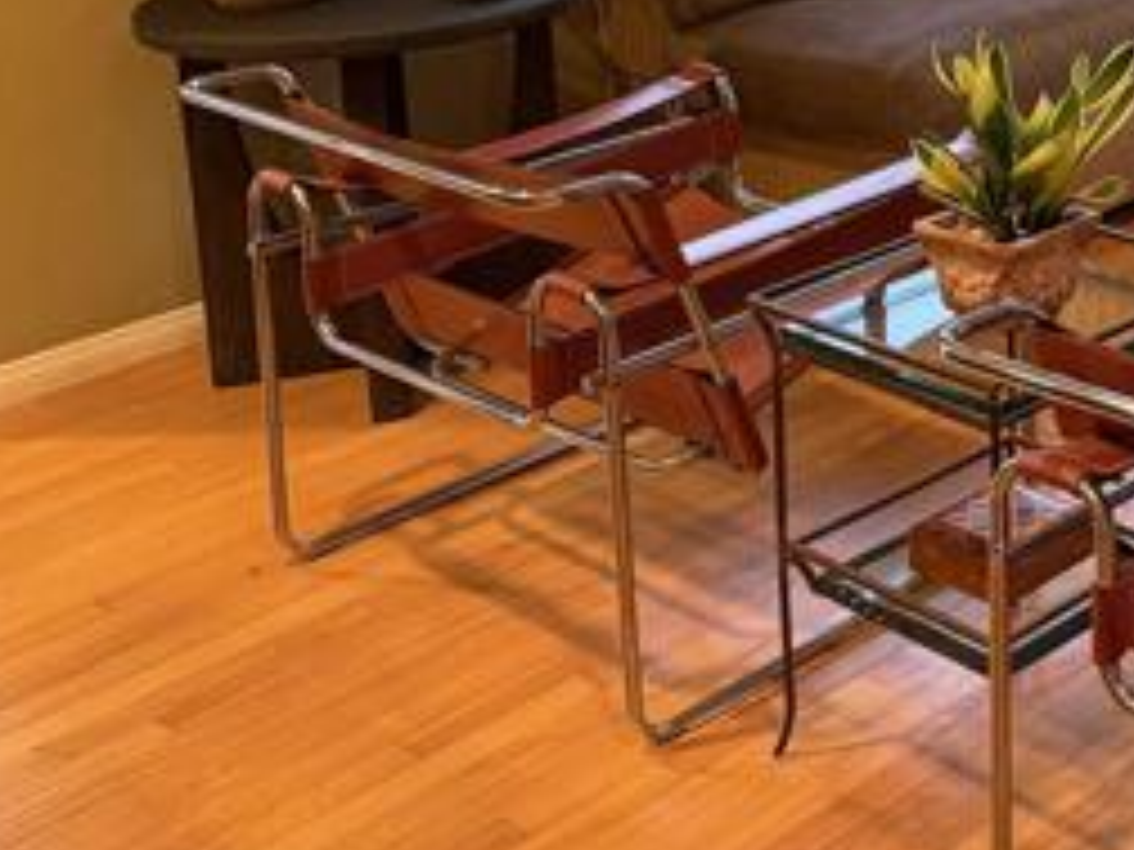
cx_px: 1390
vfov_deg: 22.5
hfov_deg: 27.5
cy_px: -117
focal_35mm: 61
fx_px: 1998
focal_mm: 6.76
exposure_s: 1/60
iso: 400
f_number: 1.78
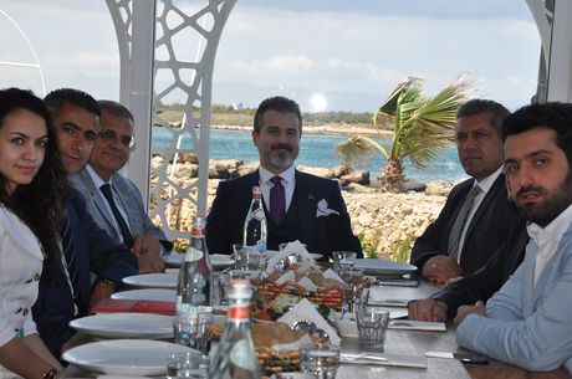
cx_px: 286
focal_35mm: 93
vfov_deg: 14.7
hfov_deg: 21.9
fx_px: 1475
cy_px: 190
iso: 200
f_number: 9
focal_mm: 62
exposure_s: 1/200
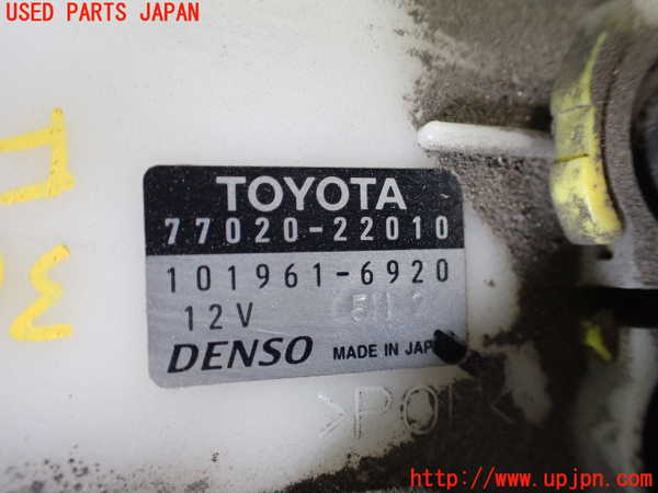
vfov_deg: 46.8
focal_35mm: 30
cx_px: 329
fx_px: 570
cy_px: 246
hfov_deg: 60.0
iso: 800
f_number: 2.3
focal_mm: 5.4
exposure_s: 1/50
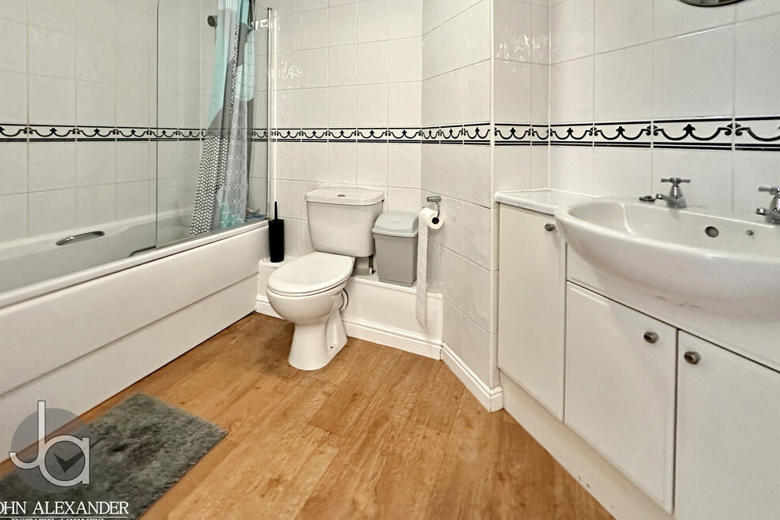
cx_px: 379
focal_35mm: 15
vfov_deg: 77.0
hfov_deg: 100.4
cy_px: 230
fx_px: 325
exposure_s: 1/50
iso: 1000
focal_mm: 2.22
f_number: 2.2
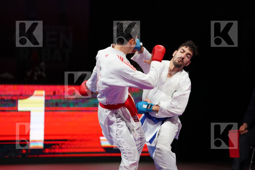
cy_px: 85
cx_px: 127
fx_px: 1438
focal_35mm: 203
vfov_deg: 6.8
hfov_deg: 10.1
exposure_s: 1/1000
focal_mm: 200
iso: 4000
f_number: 2.8
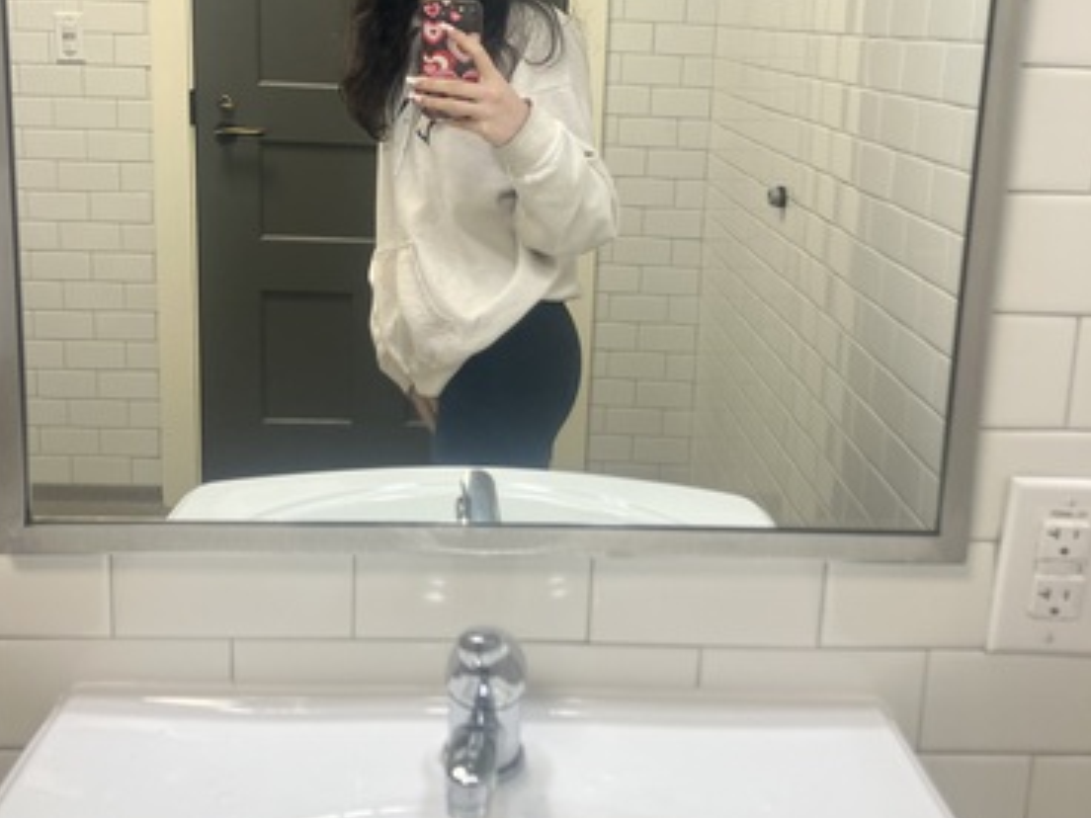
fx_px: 1198
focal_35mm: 38
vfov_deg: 37.3
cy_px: 276
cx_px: 544
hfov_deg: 49.0
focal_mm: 3.99
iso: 40
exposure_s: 1/60
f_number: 1.8
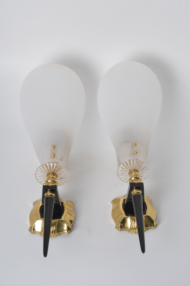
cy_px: 143
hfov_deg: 18.1
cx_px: 95
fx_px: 596
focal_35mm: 75
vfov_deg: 27.0
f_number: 11
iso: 100
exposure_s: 1/125
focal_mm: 50
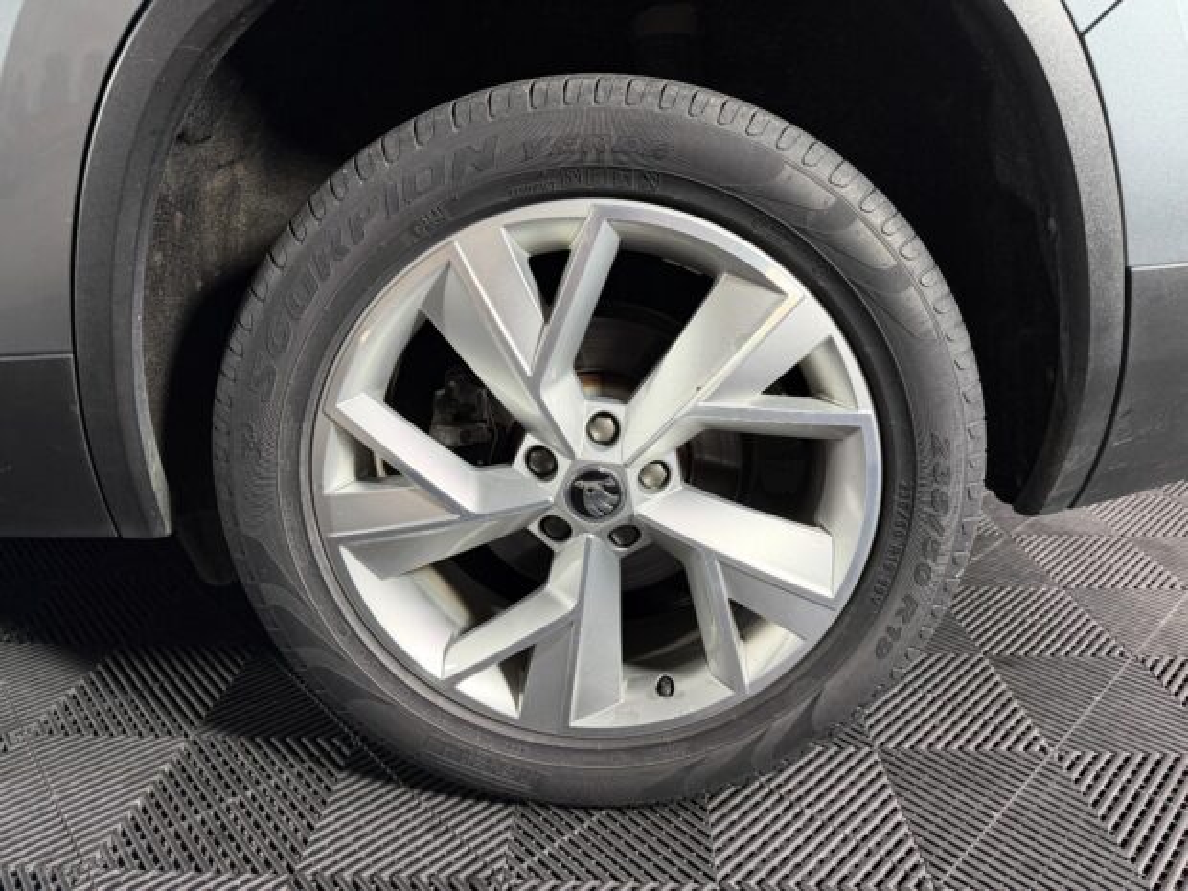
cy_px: 446
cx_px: 594
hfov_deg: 71.6
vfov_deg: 56.8
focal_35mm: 24
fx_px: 824
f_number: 1.78
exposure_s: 1/50
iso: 320
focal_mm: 6.76
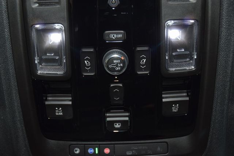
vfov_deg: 29.0
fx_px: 302
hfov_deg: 42.3
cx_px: 117
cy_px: 78
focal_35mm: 46
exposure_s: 1/80
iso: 800
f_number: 4
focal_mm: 31
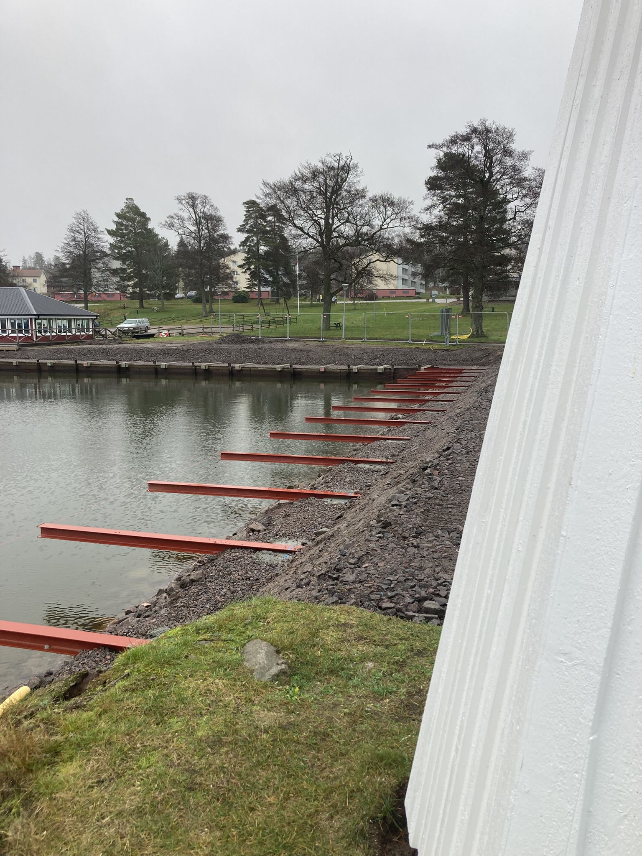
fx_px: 692
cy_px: 428
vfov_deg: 63.4
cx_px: 321
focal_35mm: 28
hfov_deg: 49.7
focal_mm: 3.99
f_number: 1.8
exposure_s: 1/122
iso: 25
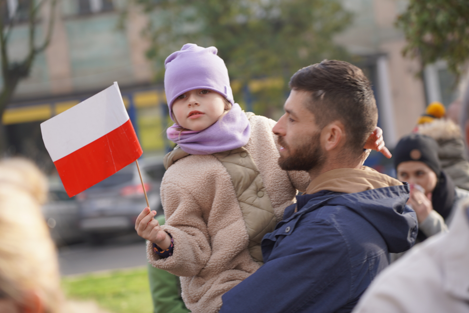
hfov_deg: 19.5
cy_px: 156
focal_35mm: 105
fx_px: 1368
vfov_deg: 13.0
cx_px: 234
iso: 100
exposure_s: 1/160
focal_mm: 105
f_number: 4
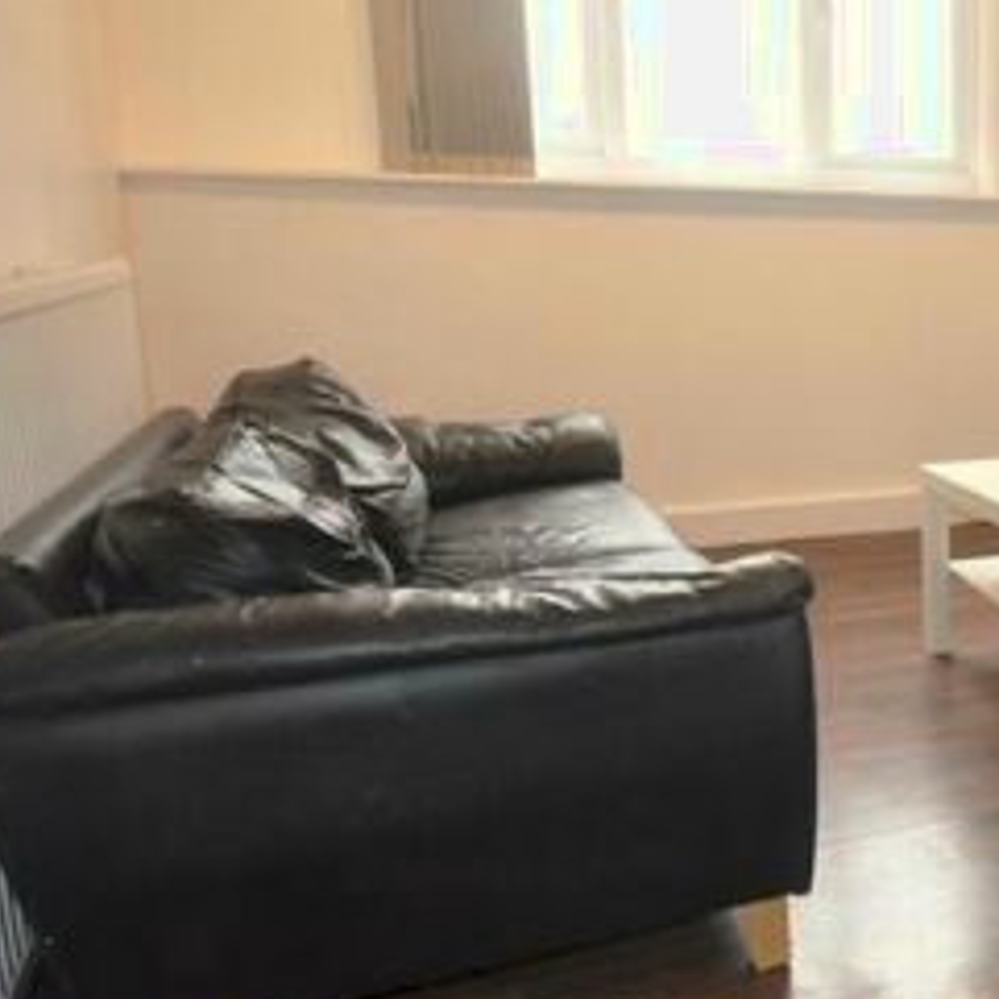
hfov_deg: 37.0
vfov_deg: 44.9
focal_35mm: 37
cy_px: 495
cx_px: 1128
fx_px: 1208
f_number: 4.5
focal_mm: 10
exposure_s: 1/60
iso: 1250
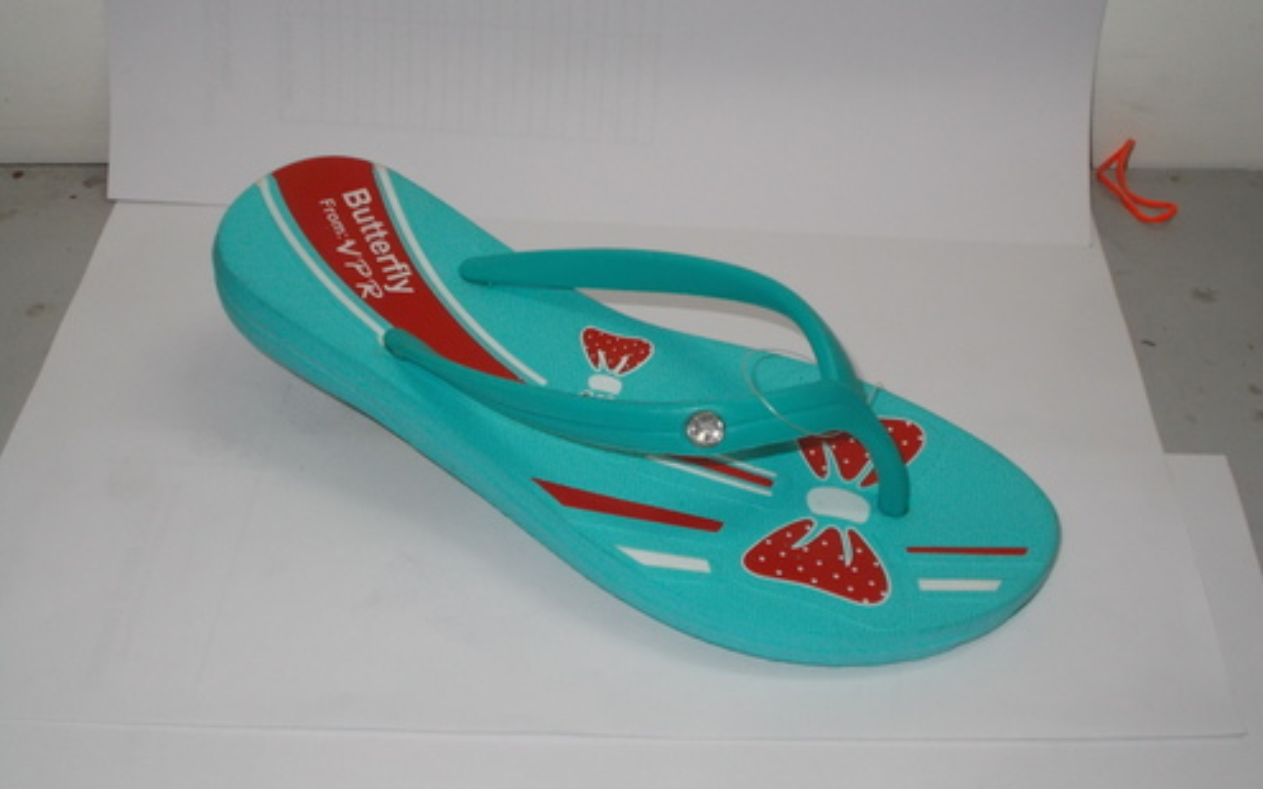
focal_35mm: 47
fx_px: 1618
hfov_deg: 42.6
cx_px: 634
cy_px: 335
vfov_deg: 27.4
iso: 200
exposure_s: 1/30
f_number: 4.2
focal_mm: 7.9
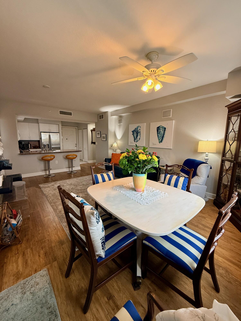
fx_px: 130
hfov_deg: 85.7
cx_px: 120
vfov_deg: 102.1
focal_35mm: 14
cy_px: 160
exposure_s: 1/120
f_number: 2.2
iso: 250
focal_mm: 2.22
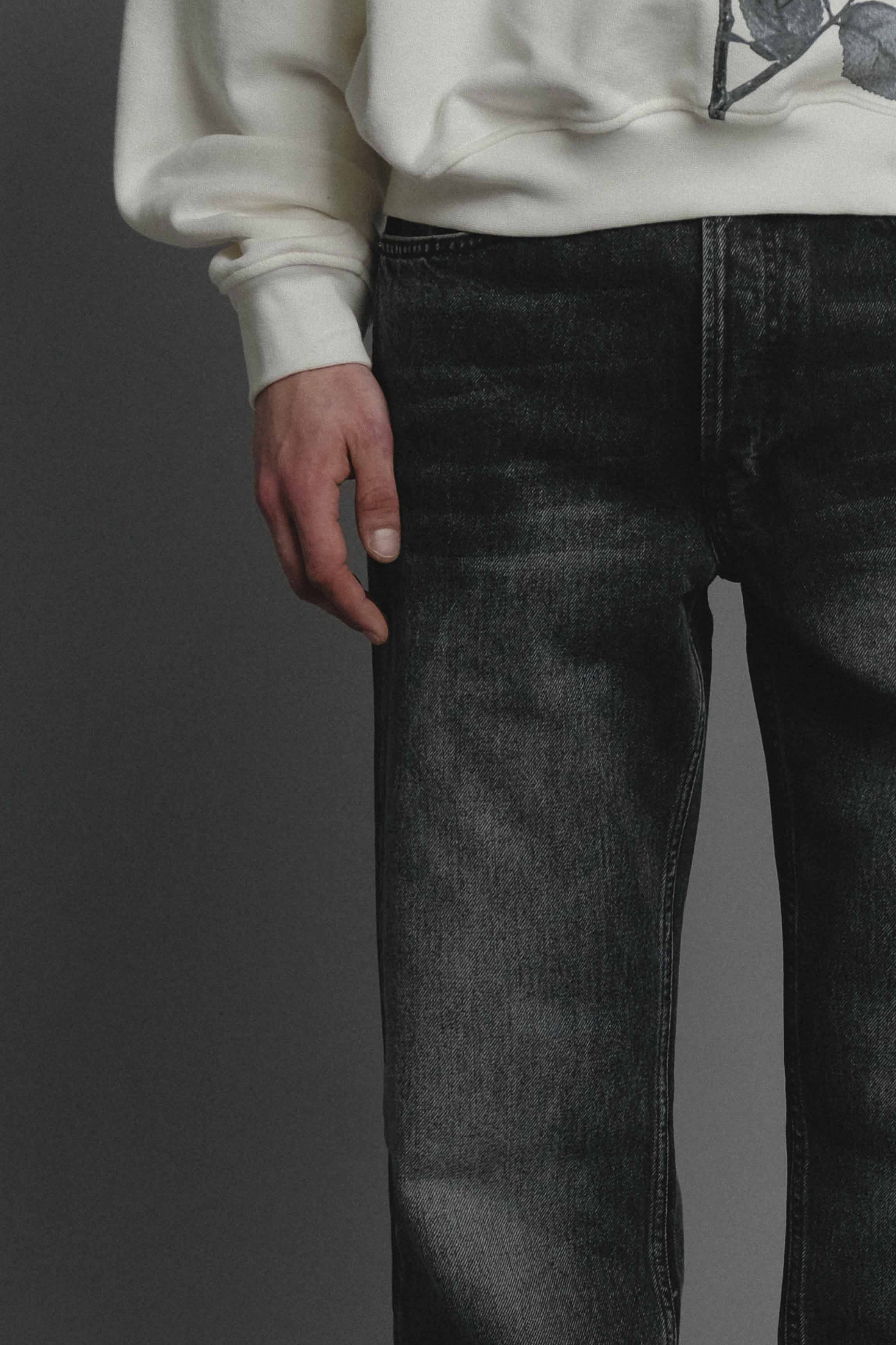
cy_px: 1012
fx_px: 5077
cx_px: 722
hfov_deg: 10.1
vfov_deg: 15.0
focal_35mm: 136
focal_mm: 50
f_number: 4.5
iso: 800
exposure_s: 1/250
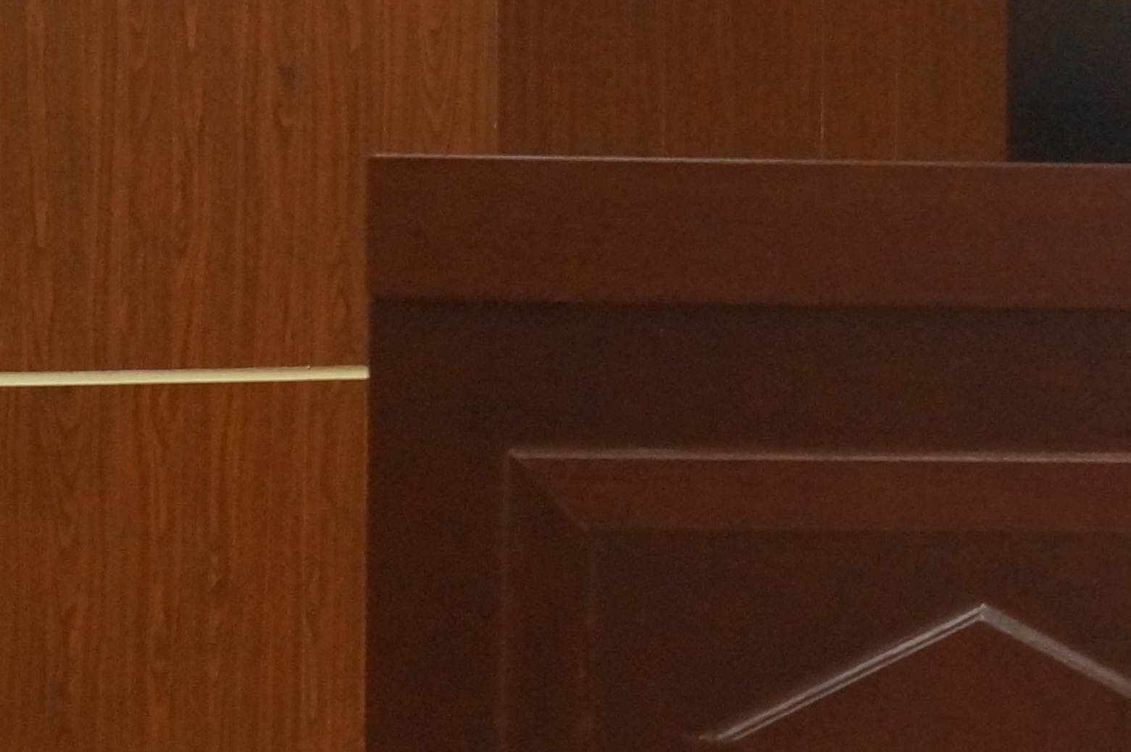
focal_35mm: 258
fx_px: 8096
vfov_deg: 5.3
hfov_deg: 7.9
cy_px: -51
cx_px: 1408
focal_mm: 55
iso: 3200
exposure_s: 1/80
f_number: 5.6
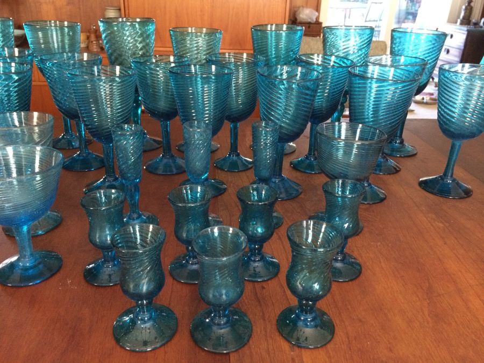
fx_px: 419
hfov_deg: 60.0
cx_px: 242
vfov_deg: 46.8
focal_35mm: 30
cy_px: 182
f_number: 2.2
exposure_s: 1/30
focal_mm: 4.12
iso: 320
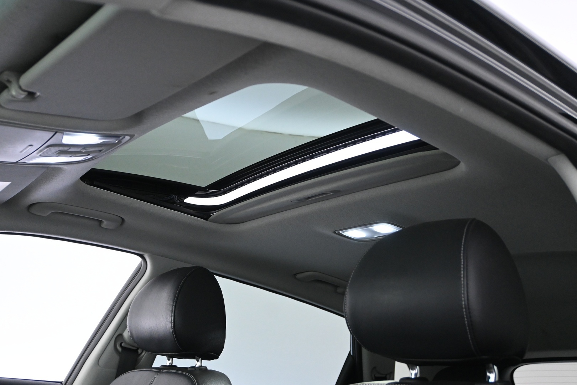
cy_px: 192
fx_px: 625
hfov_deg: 49.6
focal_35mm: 39
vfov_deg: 34.2
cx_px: 288
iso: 2500
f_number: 4.5
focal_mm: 26
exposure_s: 1/30
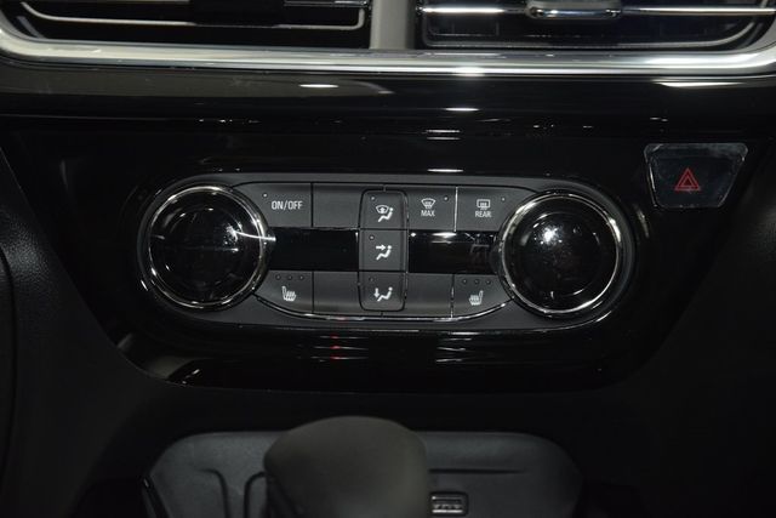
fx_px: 2264
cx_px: 388
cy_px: 259
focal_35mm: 105
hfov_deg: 19.5
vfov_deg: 13.0
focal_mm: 70
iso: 1600
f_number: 4.5
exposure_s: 1/25
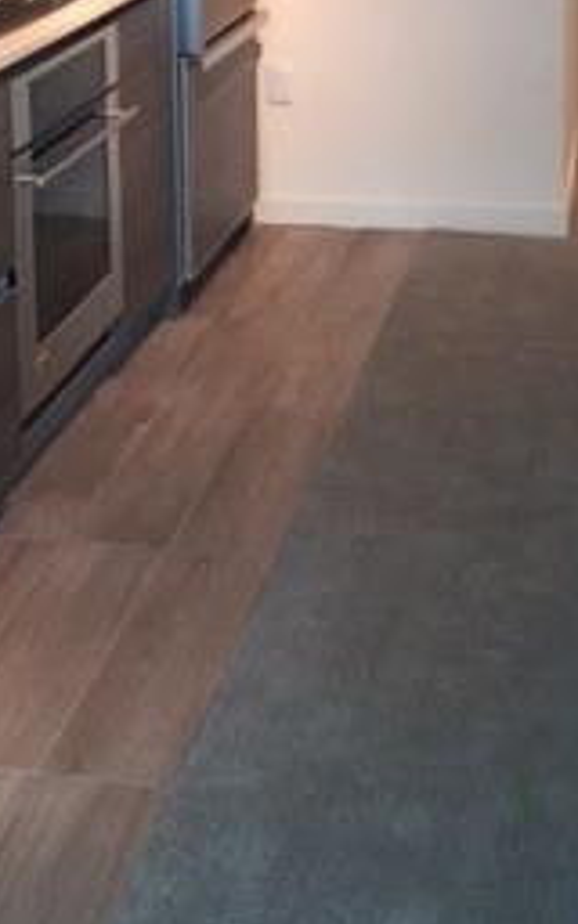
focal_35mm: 77
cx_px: 90
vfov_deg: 26.1
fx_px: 1941
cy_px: 130
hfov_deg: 16.8
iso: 80
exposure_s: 1/30
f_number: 2.2
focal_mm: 4.15
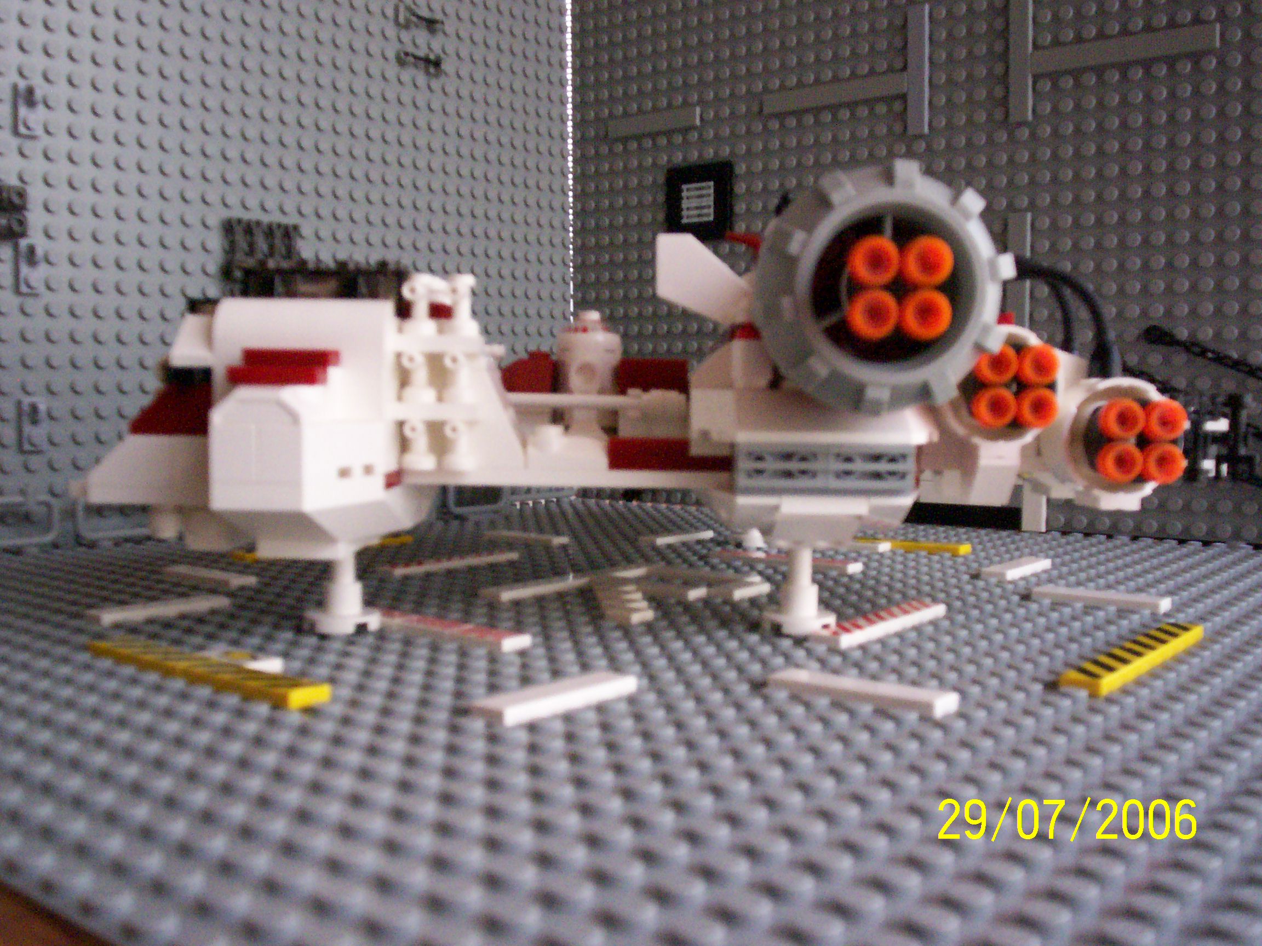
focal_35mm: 36
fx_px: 1312
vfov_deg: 39.7
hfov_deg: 51.4
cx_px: 631
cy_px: 473
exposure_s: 1/8
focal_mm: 5.9
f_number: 4.5
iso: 314
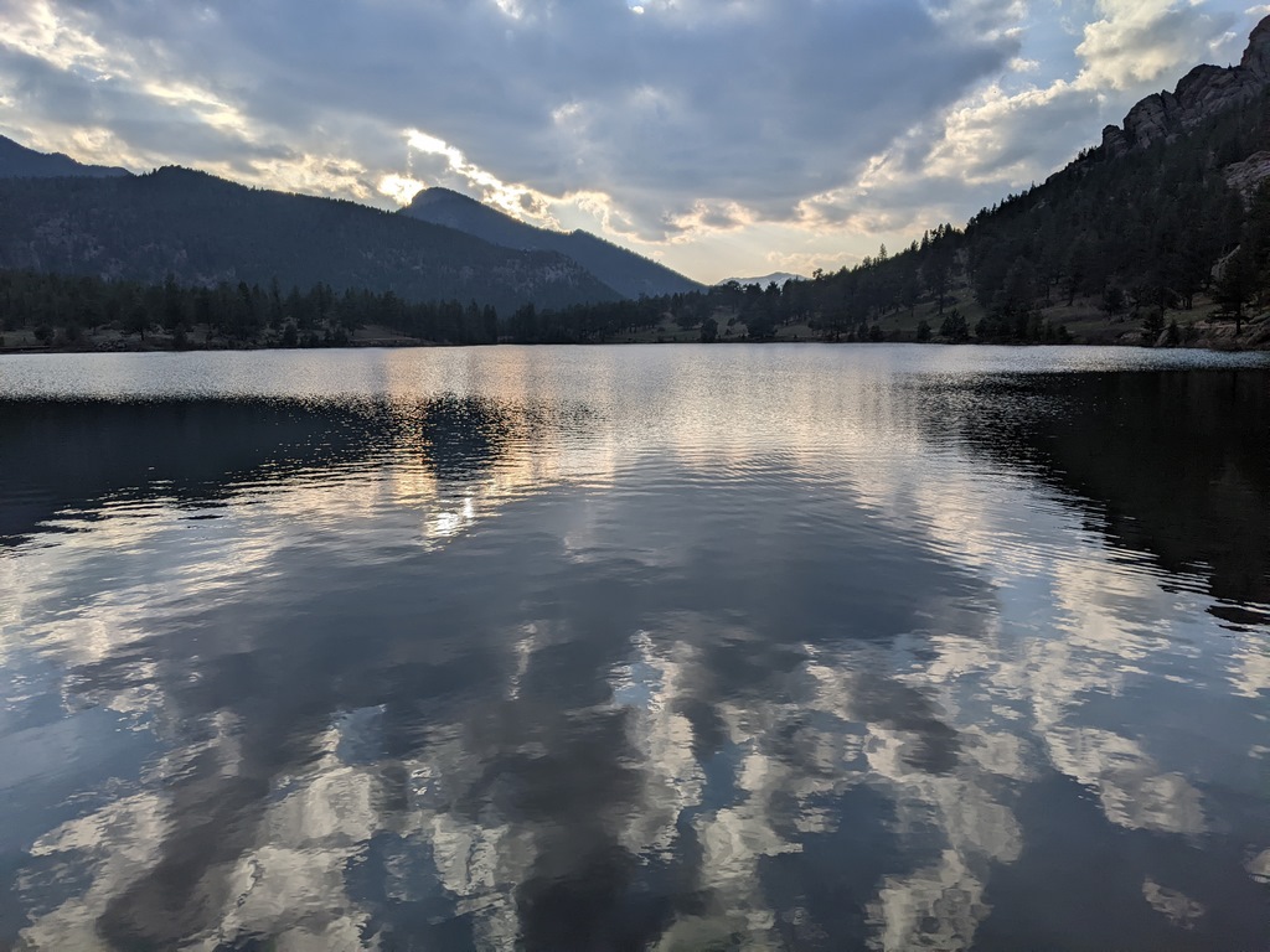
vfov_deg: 51.4
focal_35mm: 27
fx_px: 991
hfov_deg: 65.3
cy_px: 476
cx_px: 635
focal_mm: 4.44
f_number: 1.8
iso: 51
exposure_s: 1/4695
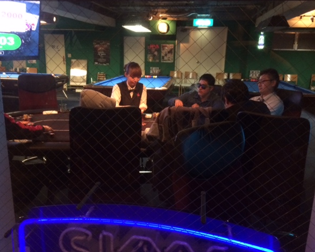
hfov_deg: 55.6
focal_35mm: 32
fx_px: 298
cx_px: 152
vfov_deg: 45.8
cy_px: 127
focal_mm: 4.12
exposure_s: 1/15
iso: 400
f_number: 2.2
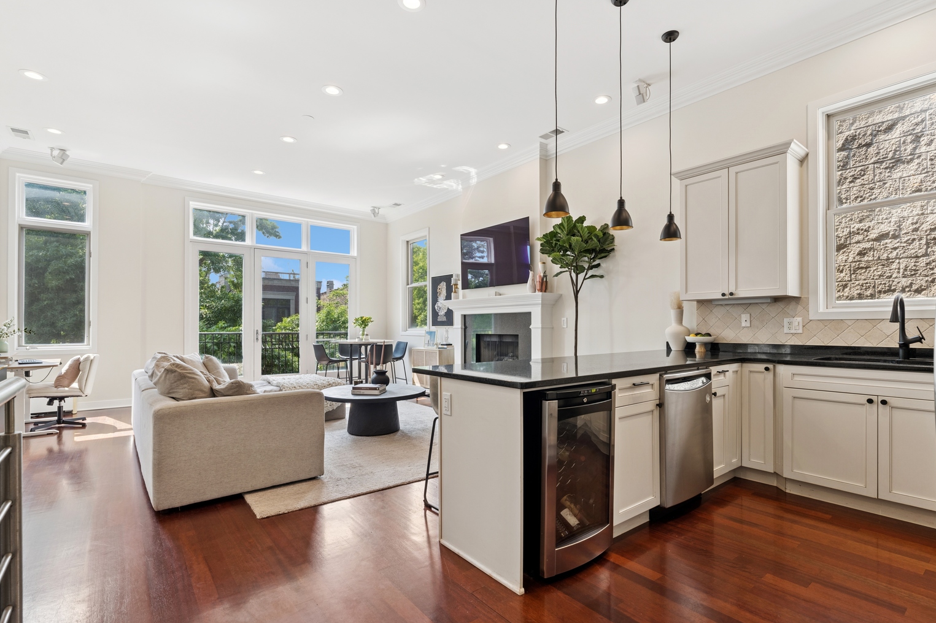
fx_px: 442
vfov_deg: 70.4
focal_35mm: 17
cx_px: 487
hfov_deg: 93.2
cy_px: 323
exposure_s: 1/80
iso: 320
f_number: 8
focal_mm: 16
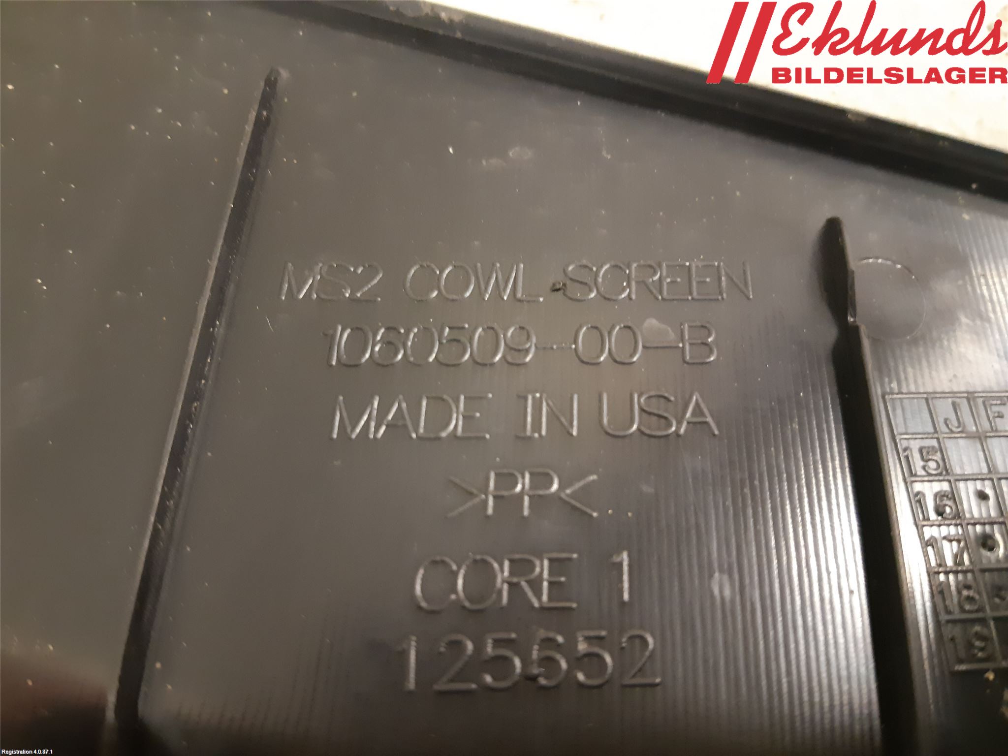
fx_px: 757
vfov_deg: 53.1
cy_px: 378
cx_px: 504
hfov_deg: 67.3
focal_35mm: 26
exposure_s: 1/25
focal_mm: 3.93
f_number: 1.7
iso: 500
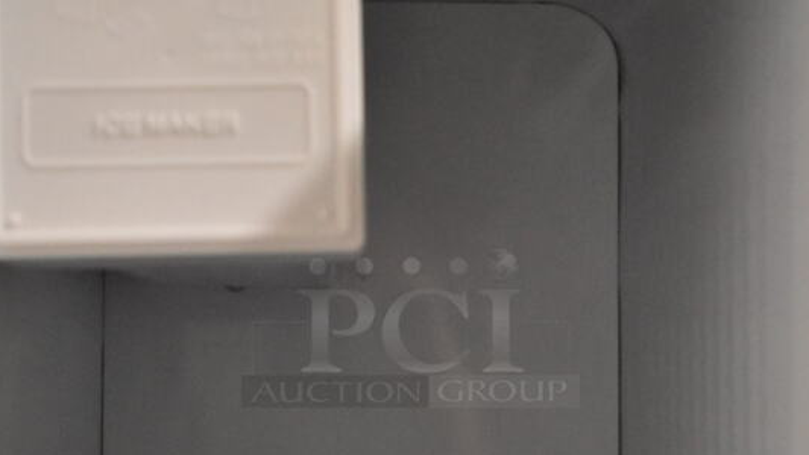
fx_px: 1502
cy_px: 328
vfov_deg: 17.2
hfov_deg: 30.1
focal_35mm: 70
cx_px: 411
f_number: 4
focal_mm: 26
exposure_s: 1/125
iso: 6400
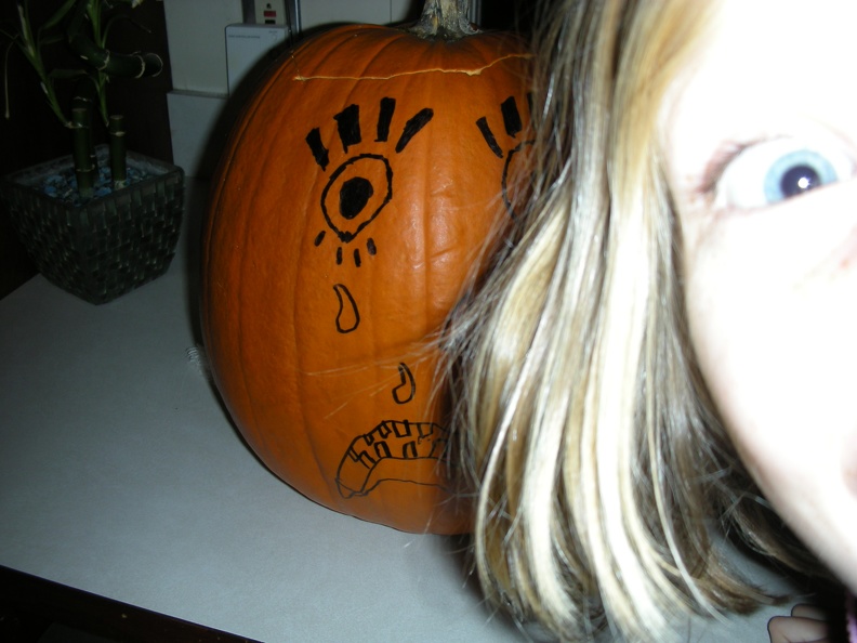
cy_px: 322
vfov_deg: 40.7
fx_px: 867
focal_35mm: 35
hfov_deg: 52.6
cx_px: 428
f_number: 2.8
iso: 50
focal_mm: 5.8
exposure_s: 1/60
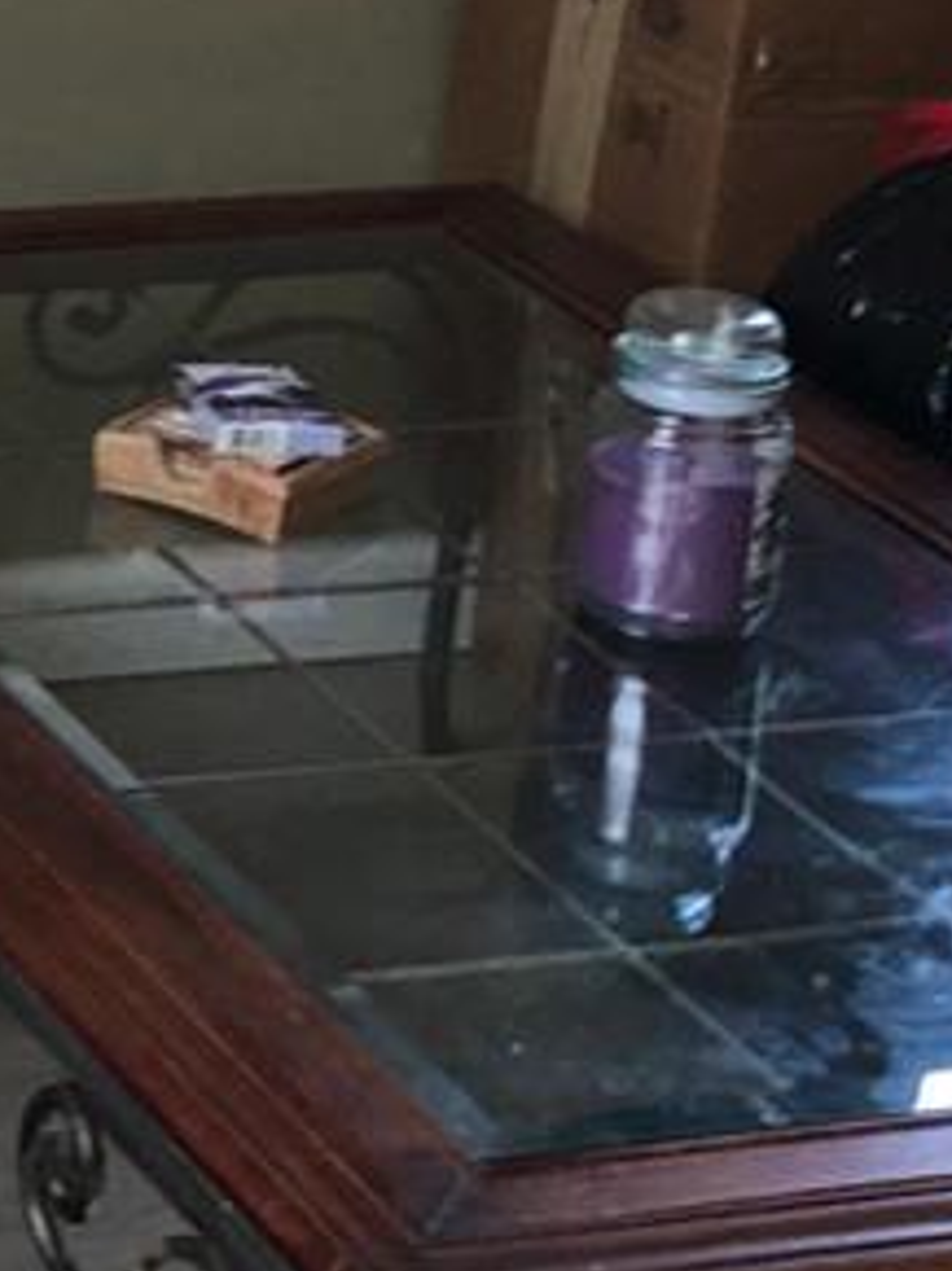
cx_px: -950
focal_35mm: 145
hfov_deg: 9.5
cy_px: -35
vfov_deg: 13.4
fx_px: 5325
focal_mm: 3.99
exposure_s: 1/24
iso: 40
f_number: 1.8
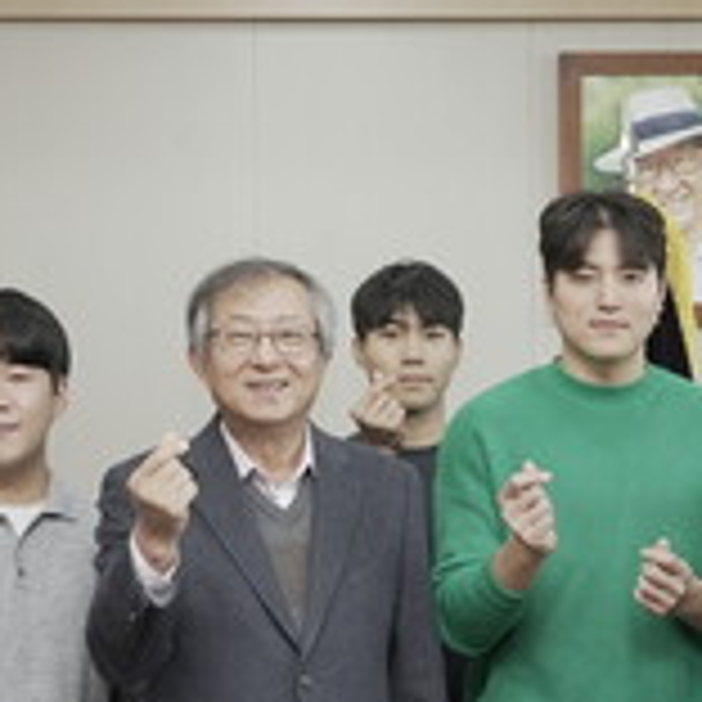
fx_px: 1950
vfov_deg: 20.3
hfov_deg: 20.4
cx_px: 360
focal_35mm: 85
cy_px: 520
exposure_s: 1/60
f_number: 5
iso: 800
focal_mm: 26
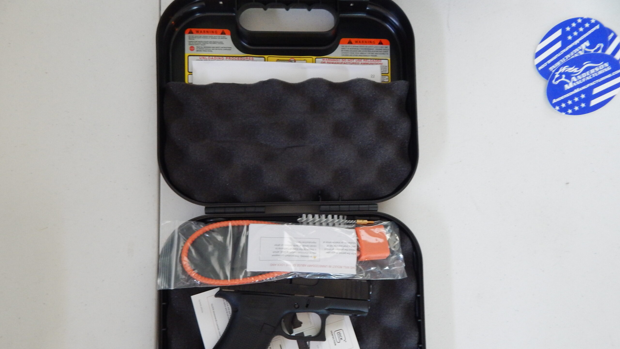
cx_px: 310
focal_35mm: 24
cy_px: 220
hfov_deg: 76.3
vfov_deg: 47.2
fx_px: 395
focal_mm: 4
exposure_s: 1/15
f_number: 3
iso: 400
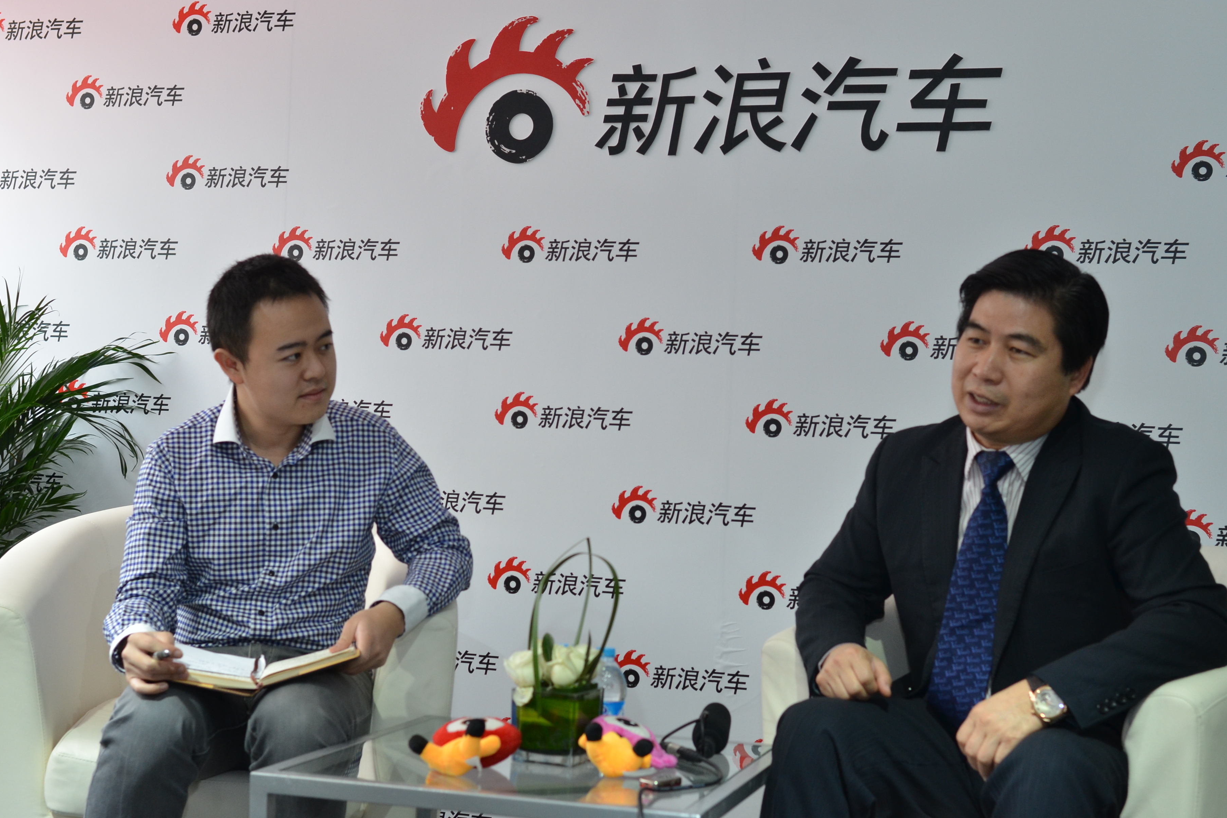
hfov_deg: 37.2
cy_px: 408
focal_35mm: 54
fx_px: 1824
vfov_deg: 25.3
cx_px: 613
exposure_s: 1/160
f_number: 3.5
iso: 640
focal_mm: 35
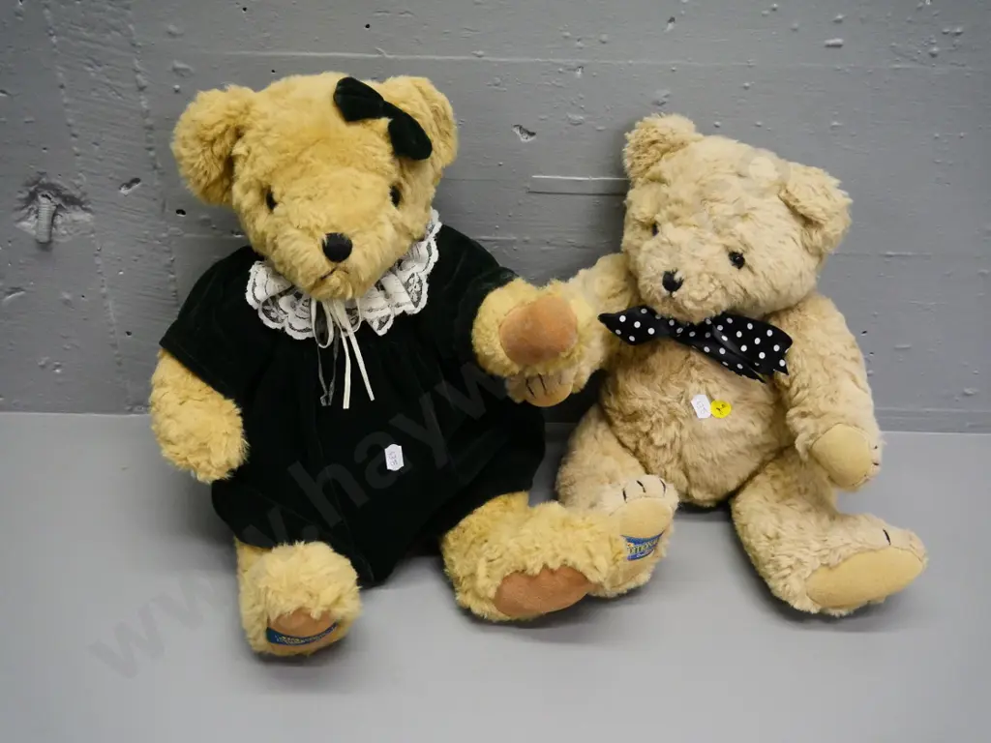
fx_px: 1145
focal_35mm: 40
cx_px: 496
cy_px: 372
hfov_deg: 46.8
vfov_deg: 36.0
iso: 3200
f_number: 5
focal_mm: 20
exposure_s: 1/200
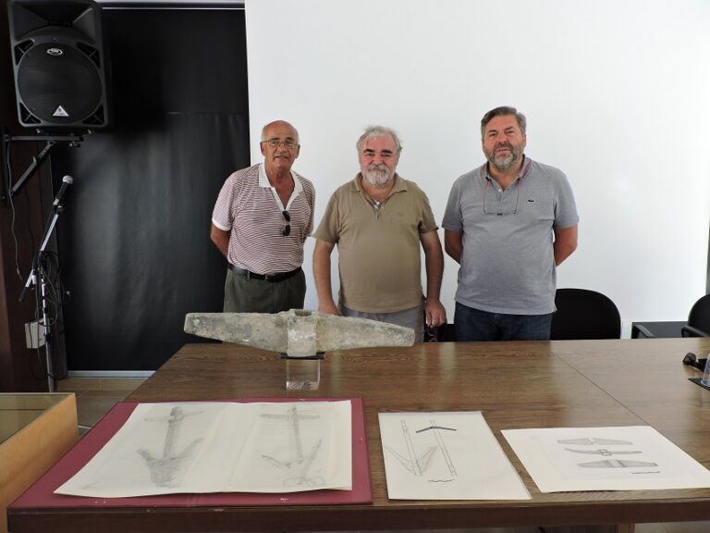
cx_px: 355
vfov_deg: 56.8
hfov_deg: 71.6
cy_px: 266
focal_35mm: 24
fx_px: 492
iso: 100
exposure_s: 1/60
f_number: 3
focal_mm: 4.3
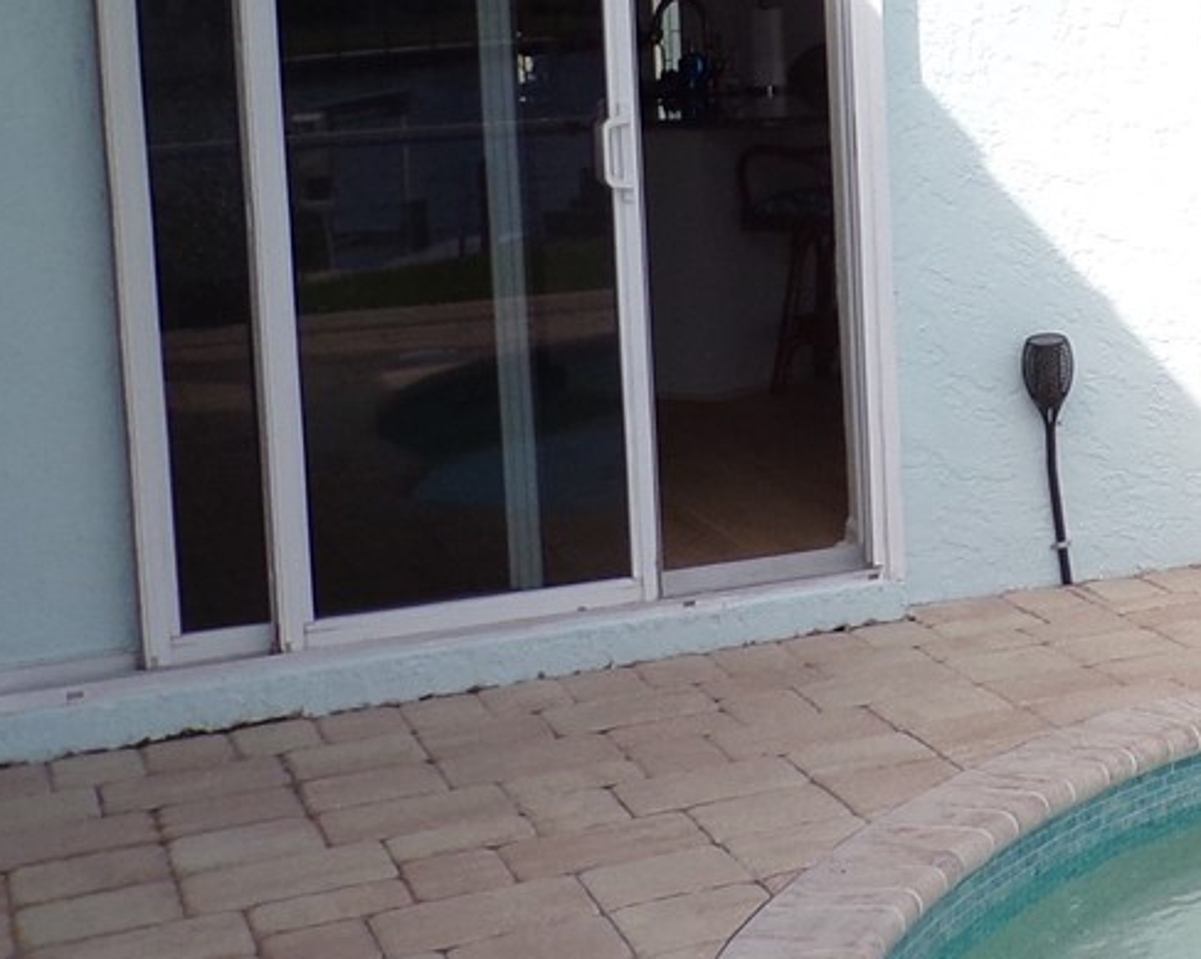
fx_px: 2735
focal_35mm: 77
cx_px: 1485
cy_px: 168
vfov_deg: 19.6
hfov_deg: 22.6
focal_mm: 4.3
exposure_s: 1/550
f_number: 3
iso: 80
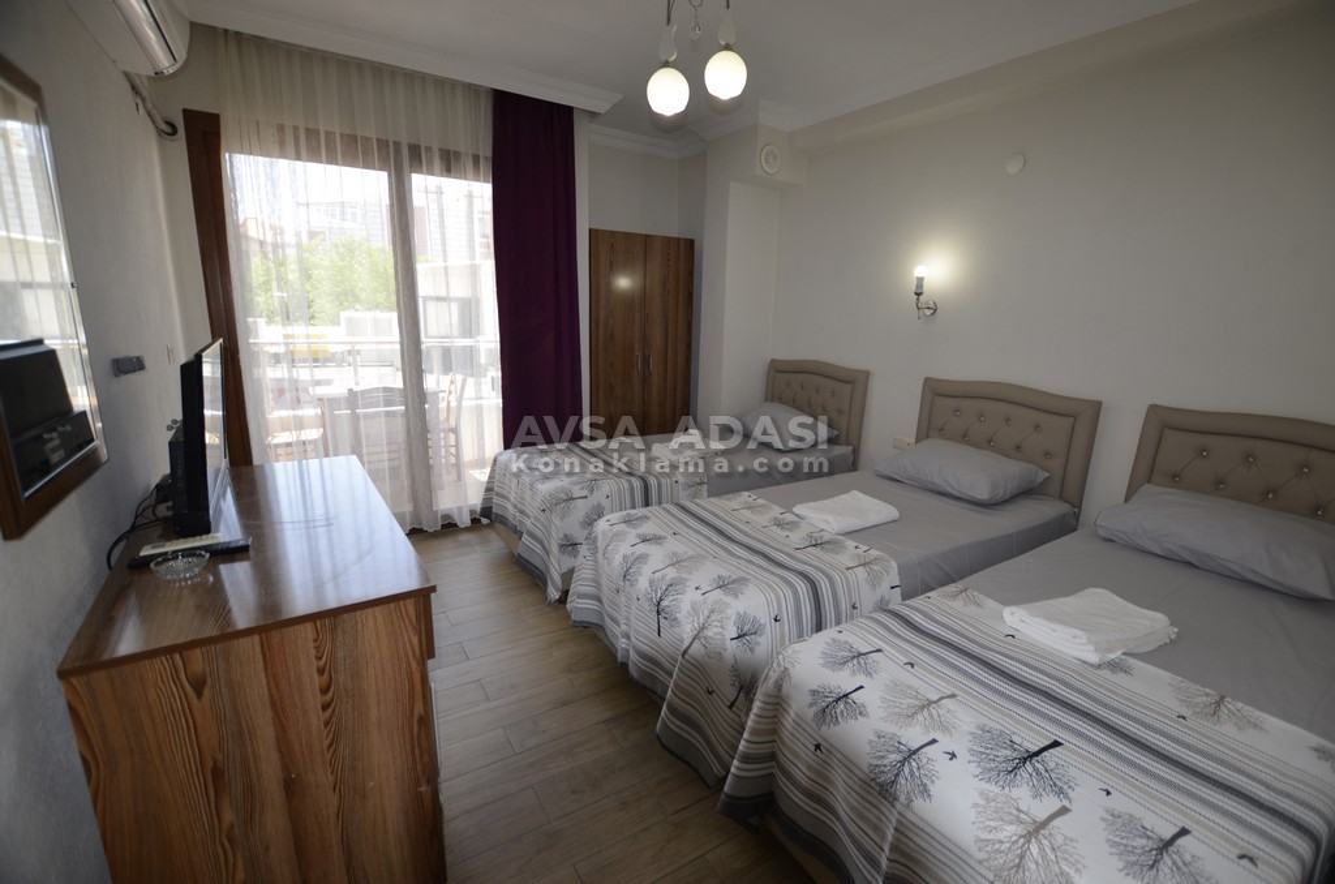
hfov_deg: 100.5
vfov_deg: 77.1
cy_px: 442
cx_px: 668
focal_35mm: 15
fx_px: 555
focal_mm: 10
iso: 200
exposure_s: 1/180
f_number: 3.5
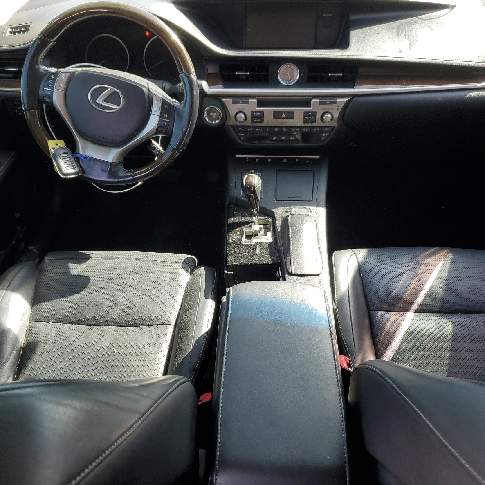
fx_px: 491
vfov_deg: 52.5
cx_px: 243
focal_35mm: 31
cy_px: 243
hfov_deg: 52.5
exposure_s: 1/132
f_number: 1.5
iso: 50
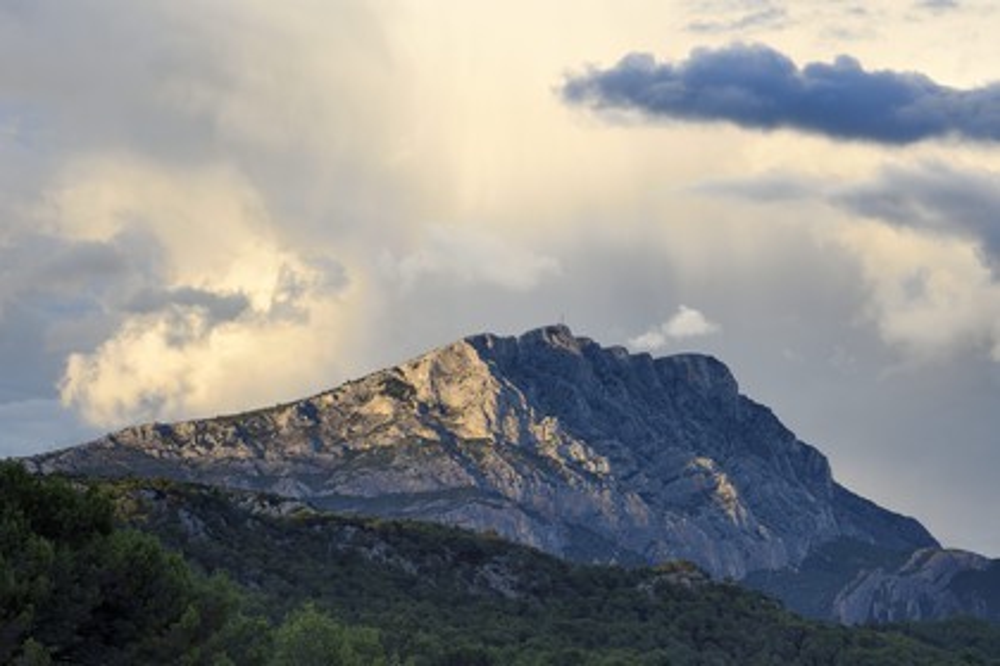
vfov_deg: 10.2
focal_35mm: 135
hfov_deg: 15.2
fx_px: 3750
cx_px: 500
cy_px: 333
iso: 400
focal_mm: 135
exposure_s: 1/250
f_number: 9
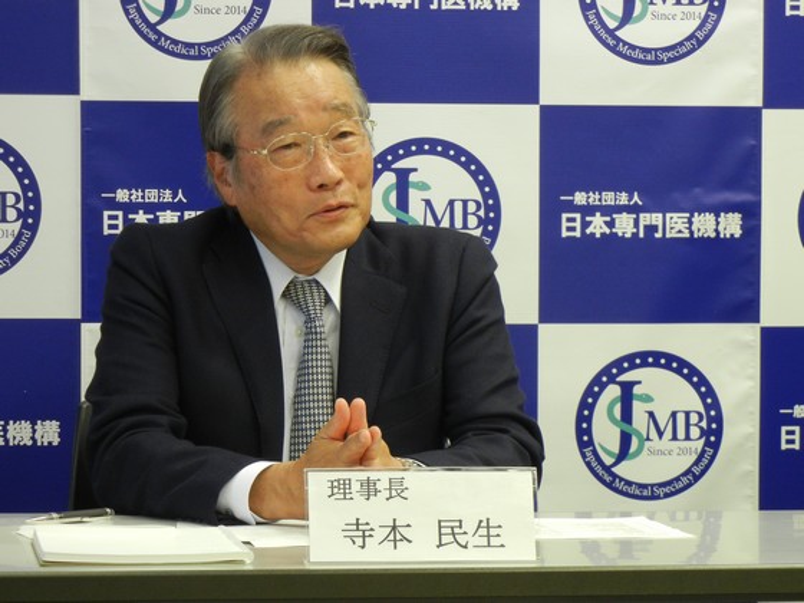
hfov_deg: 17.0
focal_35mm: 116
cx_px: 402
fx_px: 2694
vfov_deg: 12.8
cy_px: 302
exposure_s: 1/10.5
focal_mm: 20.9
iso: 400
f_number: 4.6
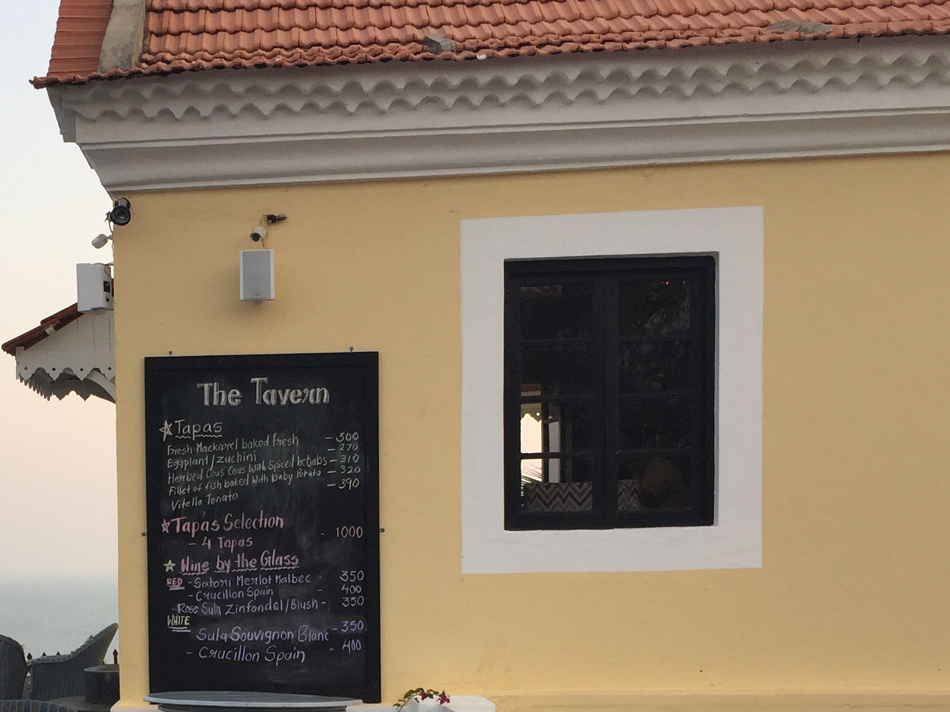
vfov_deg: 23.3
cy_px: 655
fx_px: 1674
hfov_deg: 30.8
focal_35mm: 61
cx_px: 175
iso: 32
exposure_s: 1/373
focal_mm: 4.15
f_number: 2.2
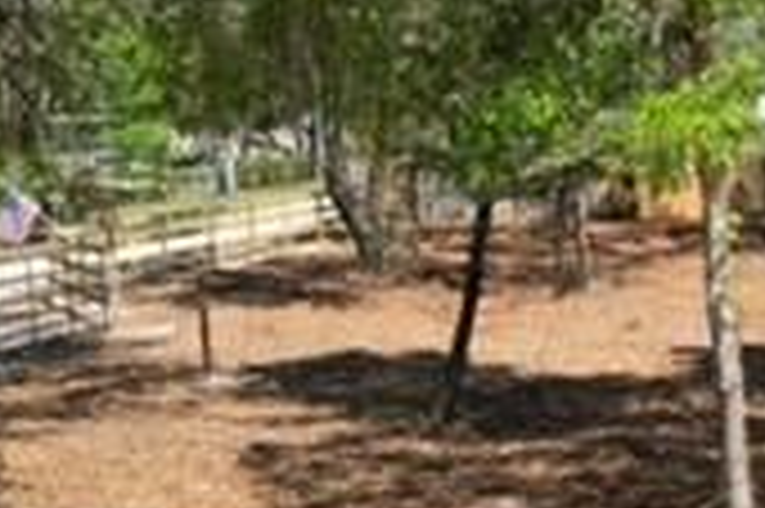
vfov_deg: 16.3
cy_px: 373
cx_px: 958
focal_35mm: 83
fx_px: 1762
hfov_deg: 22.3
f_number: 2.8
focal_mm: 8.38
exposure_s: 1/1250
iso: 120
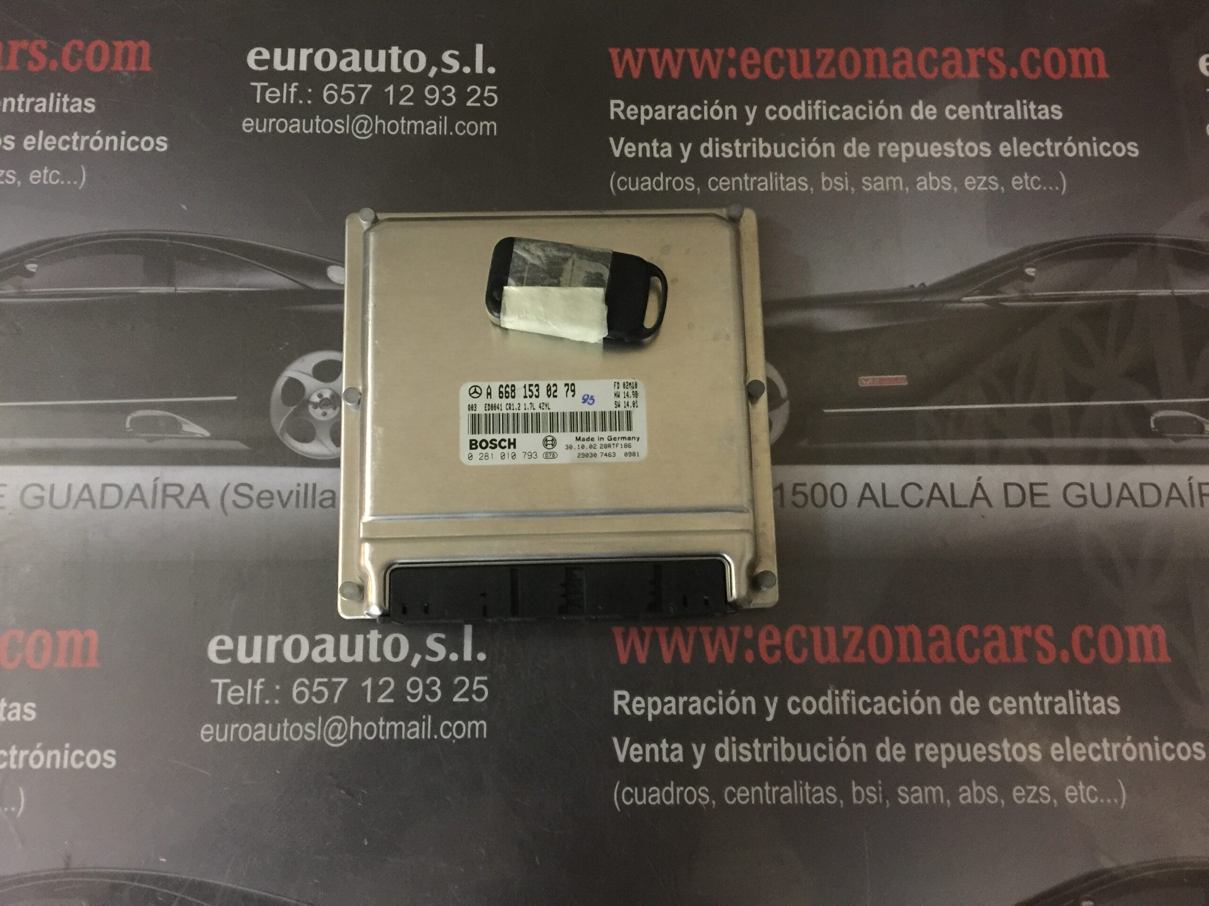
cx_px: 604
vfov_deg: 48.2
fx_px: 1013
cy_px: 453
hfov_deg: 61.7
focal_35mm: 29
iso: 160
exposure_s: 1/4
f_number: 2.2
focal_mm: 4.15
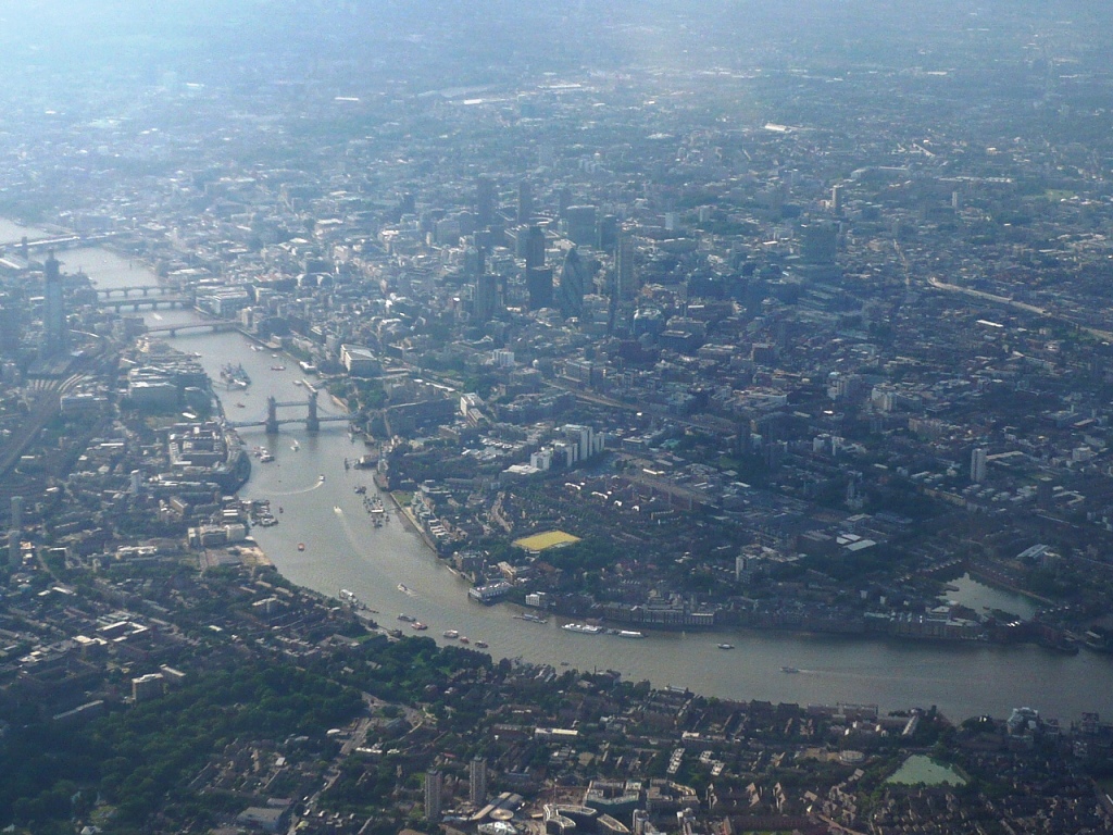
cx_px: 556
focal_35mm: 82
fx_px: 2637
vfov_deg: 18.0
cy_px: 418
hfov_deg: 23.8
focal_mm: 9.9
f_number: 10
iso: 100
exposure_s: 1/125
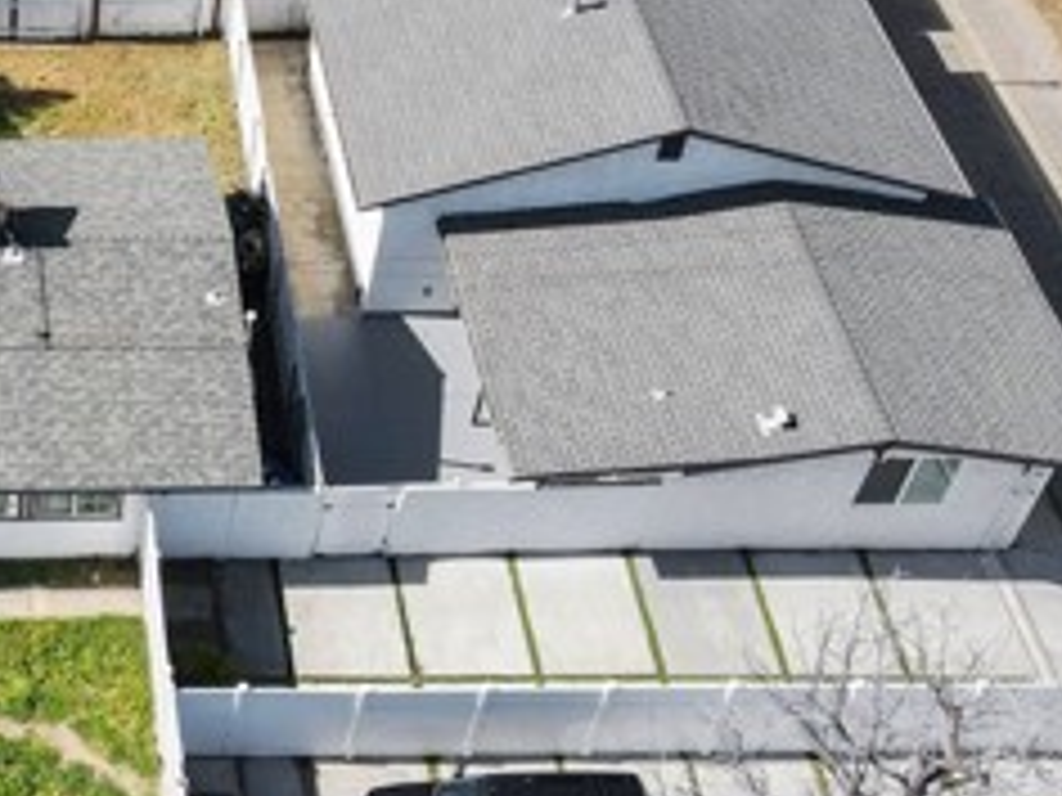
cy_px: 270
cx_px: -81
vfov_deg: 22.5
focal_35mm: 65
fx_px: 1994
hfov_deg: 27.5
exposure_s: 1/350
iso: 100
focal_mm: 4.5
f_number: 2.8
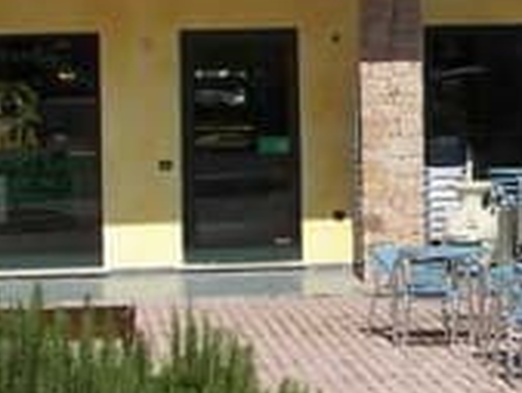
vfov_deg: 7.8
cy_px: -25
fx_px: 2867
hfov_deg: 10.2
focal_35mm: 190
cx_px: 689
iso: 50
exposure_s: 1/640
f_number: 4
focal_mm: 11.2
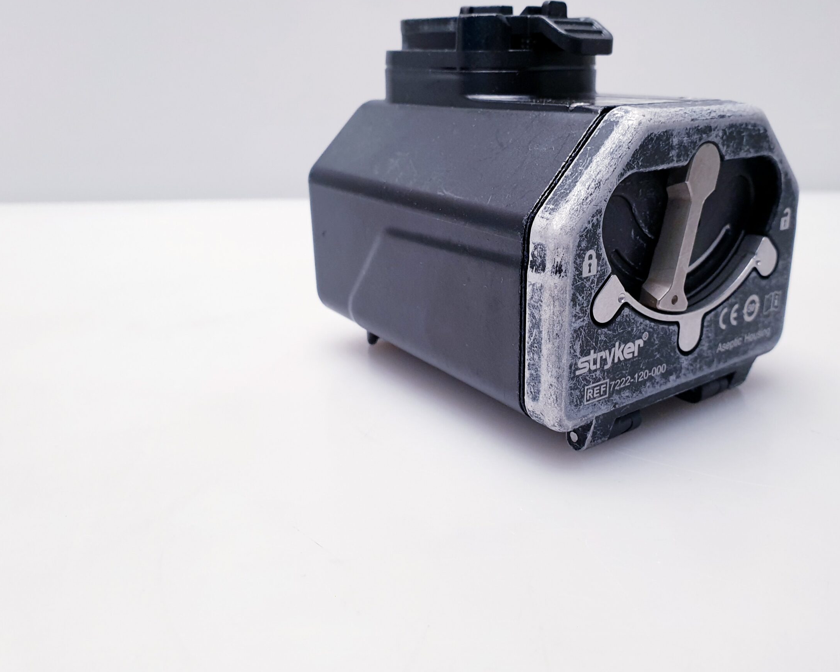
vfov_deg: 48.5
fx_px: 746
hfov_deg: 58.4
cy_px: 324
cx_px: 495
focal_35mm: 30
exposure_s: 1/100
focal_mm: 4.3
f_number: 2.4
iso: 160
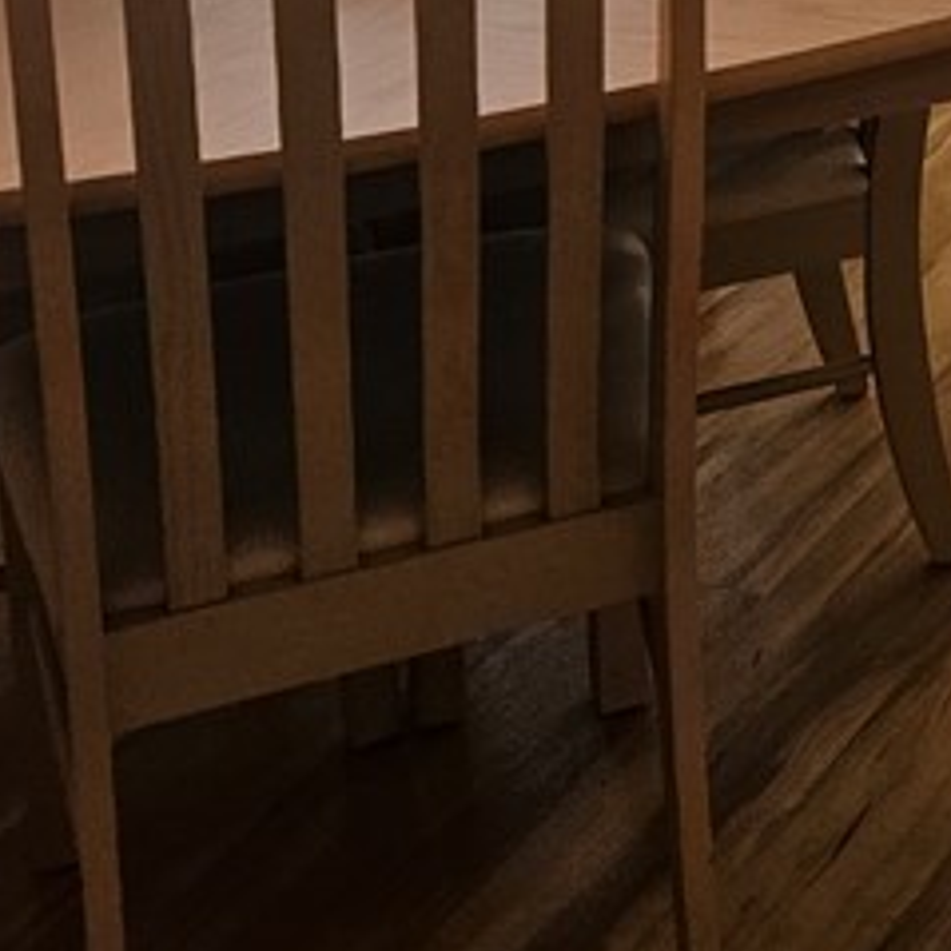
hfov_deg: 17.4
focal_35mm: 87
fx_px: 2704
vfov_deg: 18.1
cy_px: -414
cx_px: 1524
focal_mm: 5.4
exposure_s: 1/120
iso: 320
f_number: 1.8
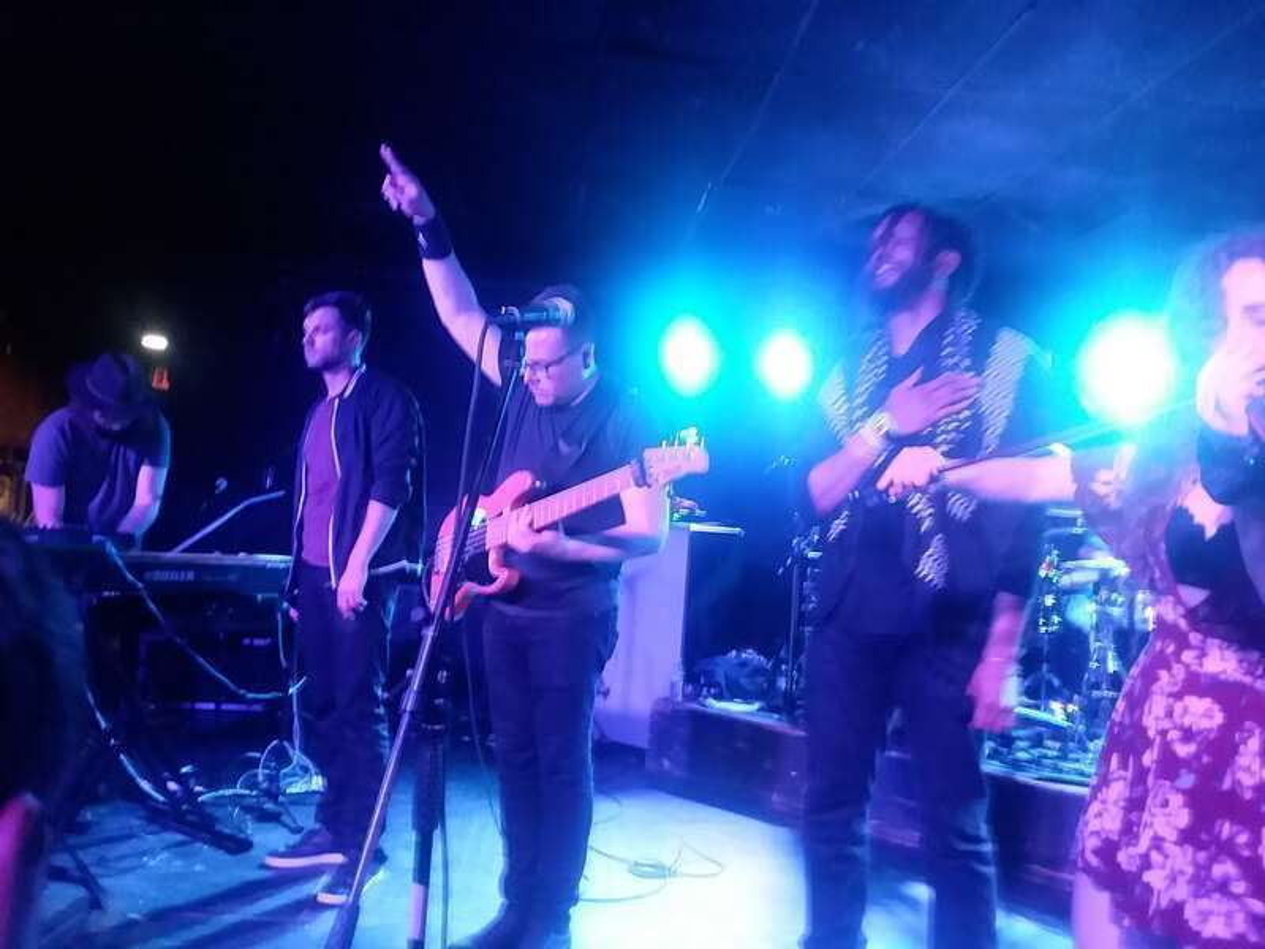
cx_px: 632
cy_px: 474
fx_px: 1060
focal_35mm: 29
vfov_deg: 48.2
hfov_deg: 61.7
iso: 250
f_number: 1.9
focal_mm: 2.47
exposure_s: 1/15
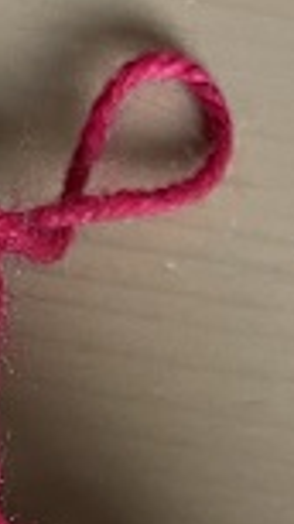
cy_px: 1048
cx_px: 24
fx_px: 1706
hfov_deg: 9.8
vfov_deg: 14.5
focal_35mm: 123
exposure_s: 1/60
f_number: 1.6
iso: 320
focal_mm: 4.2
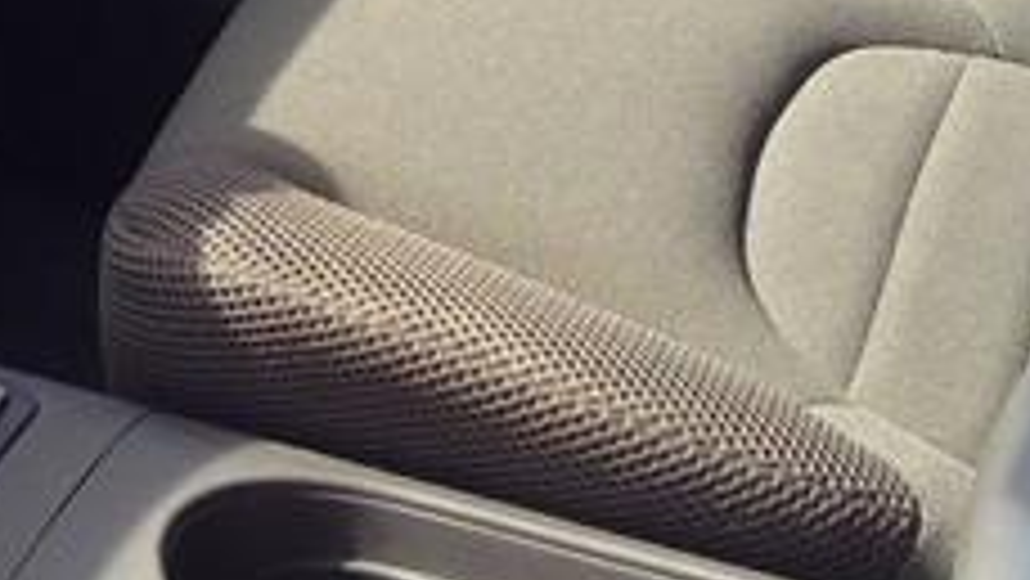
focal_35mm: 161
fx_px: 4399
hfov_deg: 12.8
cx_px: -391
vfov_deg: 7.5
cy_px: -121
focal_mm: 4.13
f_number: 2.4
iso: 50
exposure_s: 1/140
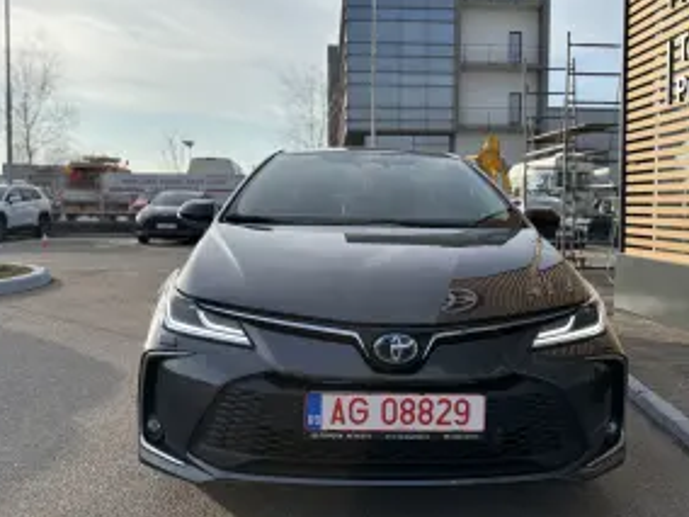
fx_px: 657
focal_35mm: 33
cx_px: 371
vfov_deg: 42.9
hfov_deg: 55.3
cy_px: 235
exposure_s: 1/2857
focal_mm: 5.96
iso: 50
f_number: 1.6
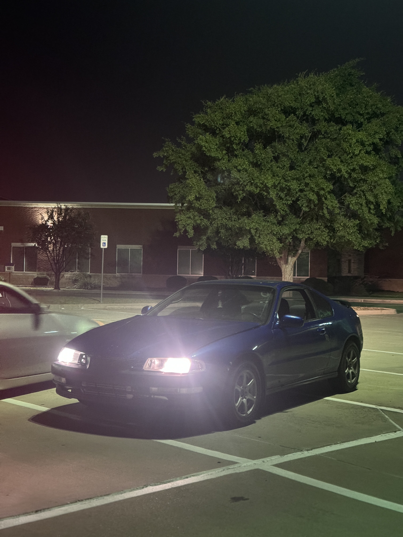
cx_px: 202
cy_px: 268
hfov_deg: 30.3
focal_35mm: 48
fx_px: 745
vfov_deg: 39.7
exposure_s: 1/20
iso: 1000
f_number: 1.78
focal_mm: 6.76
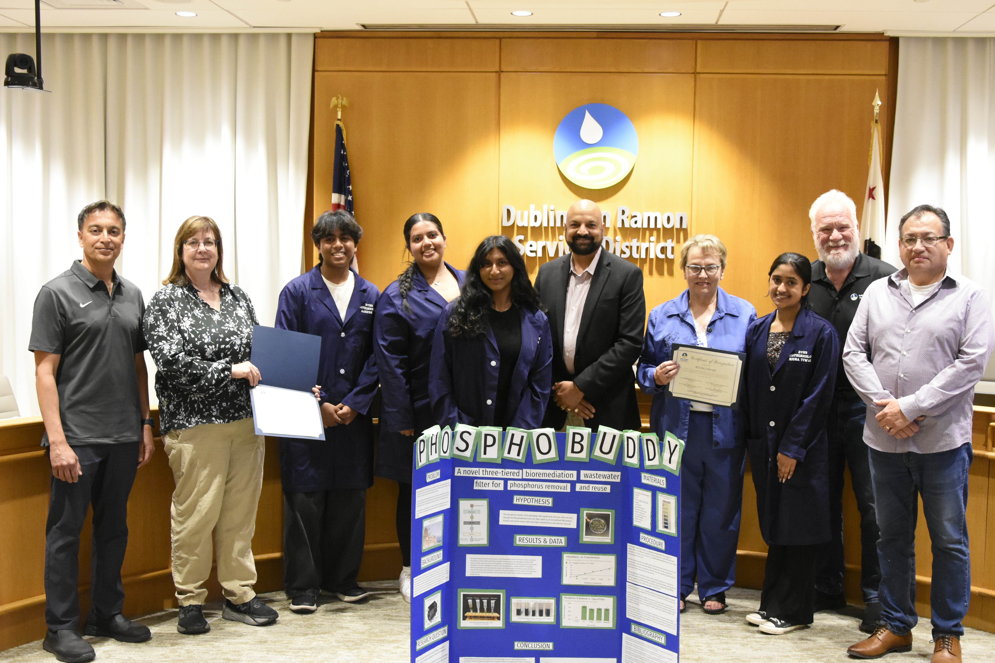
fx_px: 1161
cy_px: 338
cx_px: 515
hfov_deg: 46.4
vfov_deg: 31.9
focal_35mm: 42
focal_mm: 26
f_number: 5
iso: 4000
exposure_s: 1/100
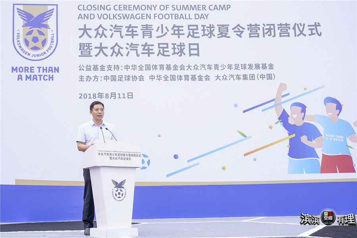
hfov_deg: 50.7
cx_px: 178
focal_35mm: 38
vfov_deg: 35.1
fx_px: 377
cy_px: 119
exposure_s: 1/200
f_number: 5
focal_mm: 38
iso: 1000
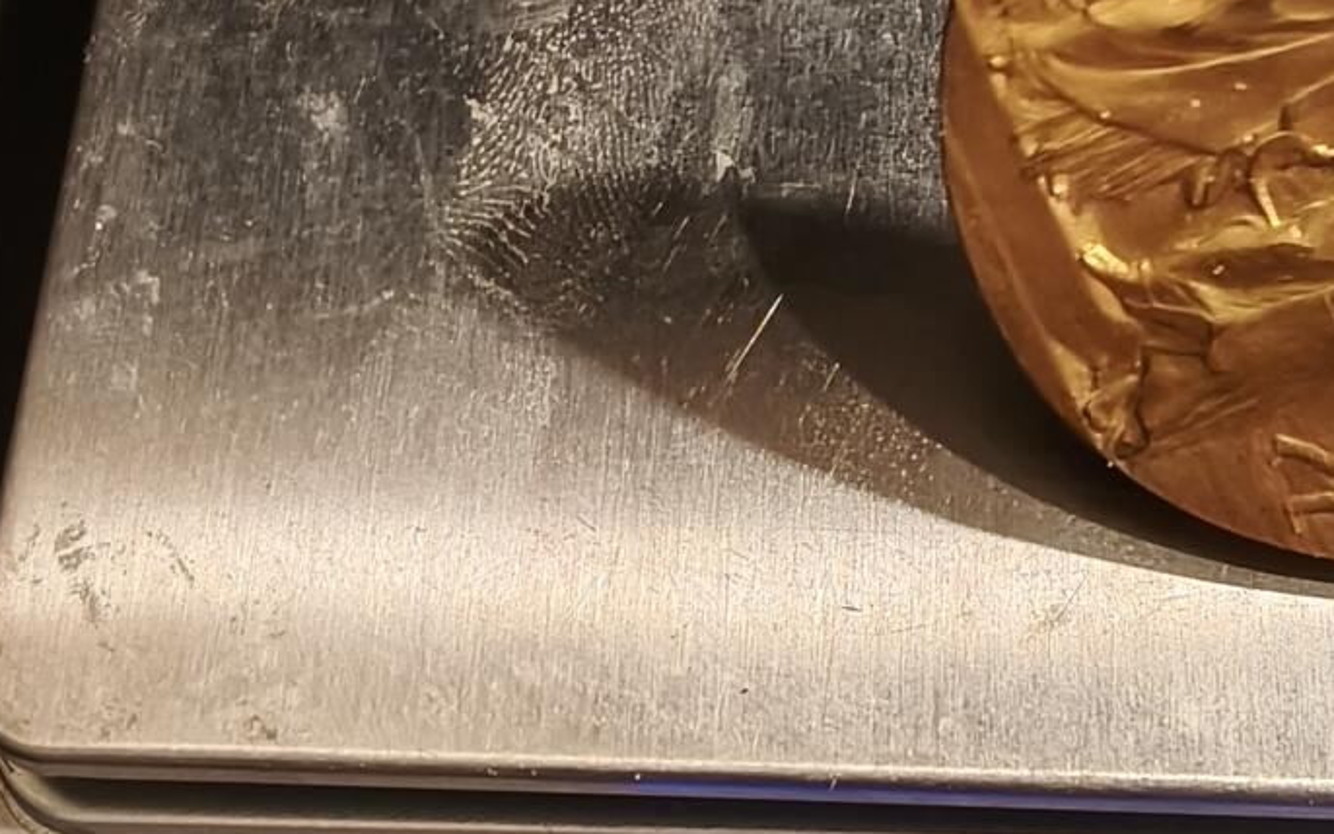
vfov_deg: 19.3
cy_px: 970
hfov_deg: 30.2
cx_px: 1268
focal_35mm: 64
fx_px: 2327
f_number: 2
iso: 160
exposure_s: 1/50
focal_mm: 2.32
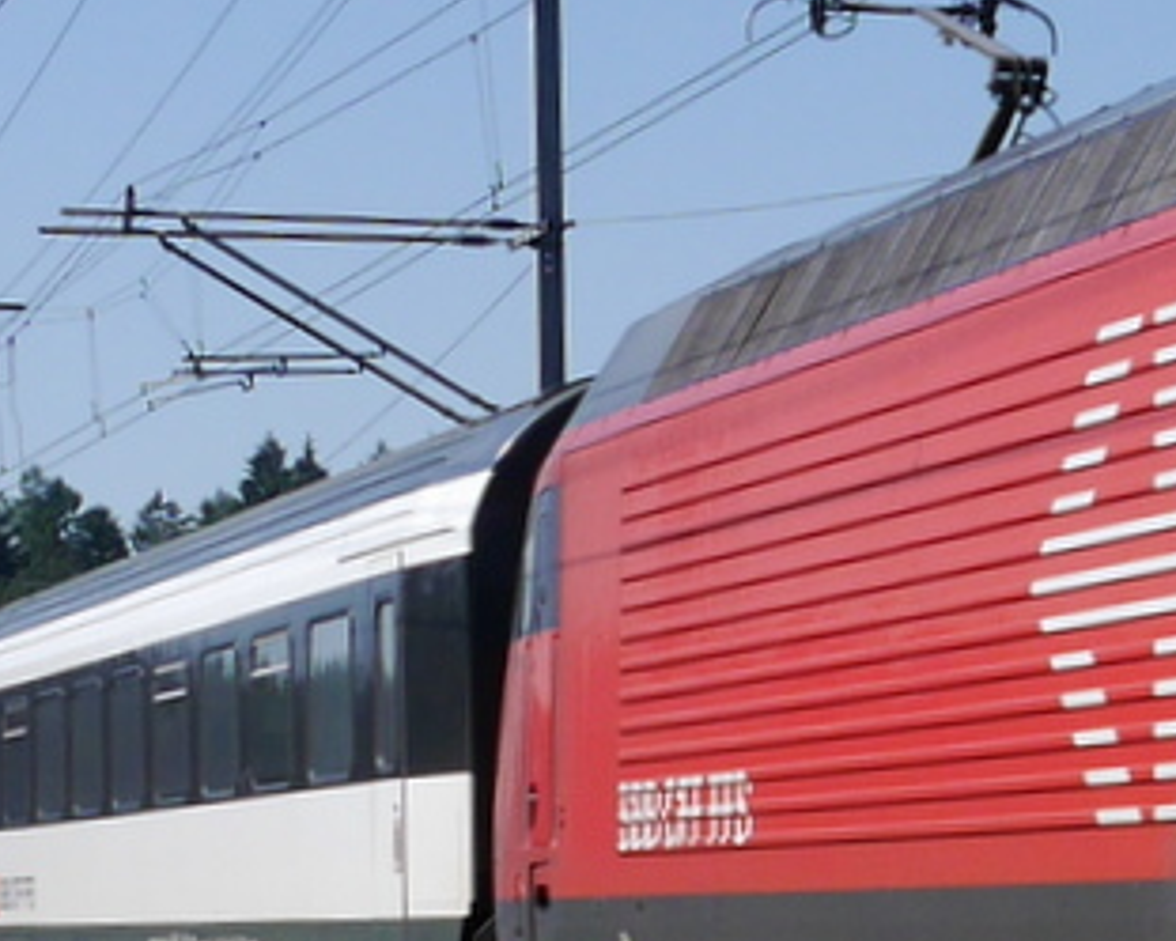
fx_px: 3934
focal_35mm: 113
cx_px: 1407
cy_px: 435
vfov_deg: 13.6
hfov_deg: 16.3
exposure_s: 1/400
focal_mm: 15
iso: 160
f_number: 8
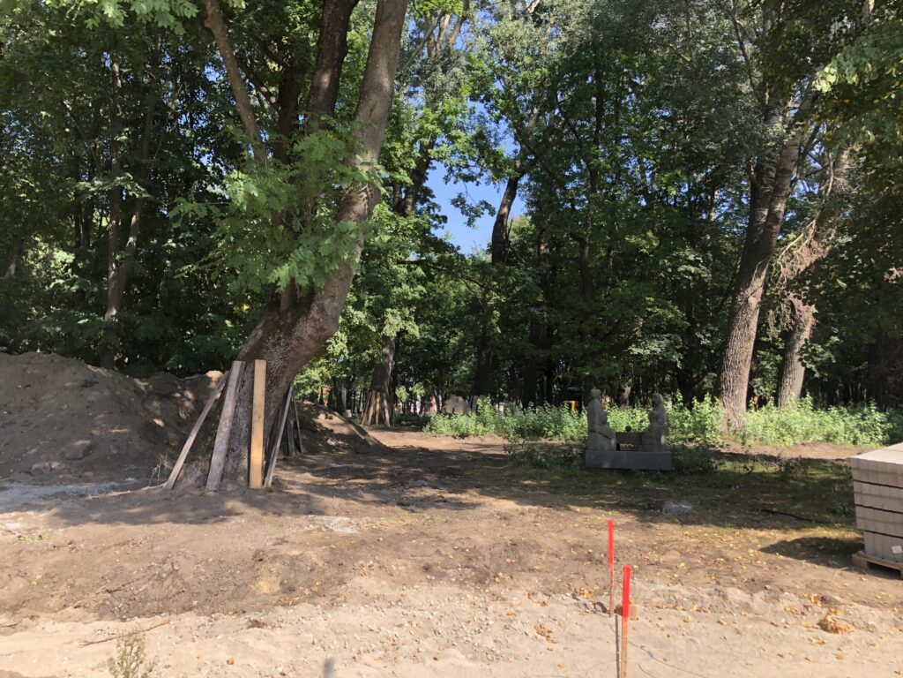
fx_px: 730
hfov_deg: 63.4
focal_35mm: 28
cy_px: 339
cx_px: 452
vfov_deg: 49.7
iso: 20
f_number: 1.8
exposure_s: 1/381
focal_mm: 4
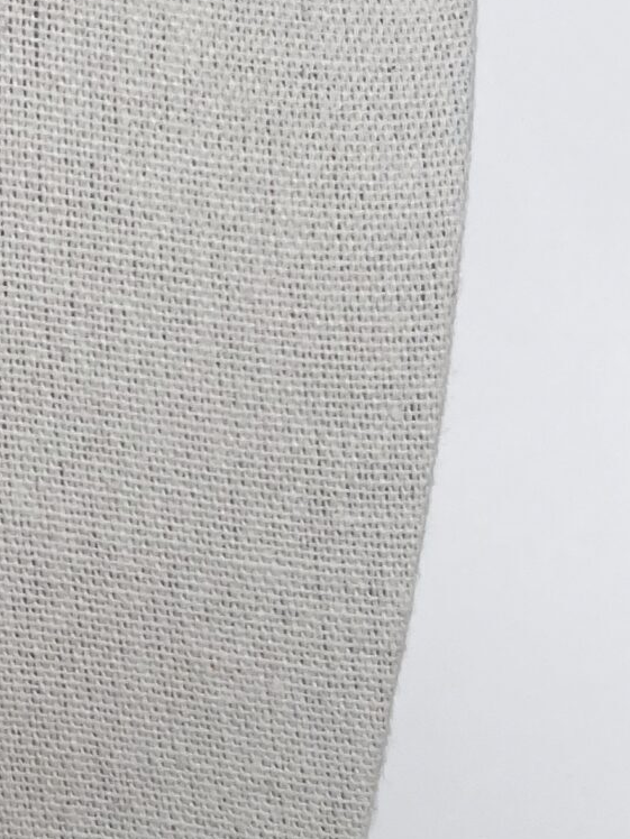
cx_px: -438
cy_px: 522
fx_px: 2160
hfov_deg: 14.8
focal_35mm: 89
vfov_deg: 22.0
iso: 40
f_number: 1.6
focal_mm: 4.2
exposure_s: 1/228
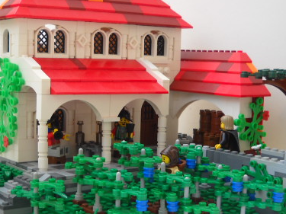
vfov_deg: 20.9
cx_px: 115
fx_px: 578
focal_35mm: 70
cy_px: 137
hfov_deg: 27.7
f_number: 3.1
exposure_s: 1/161
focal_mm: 6.72
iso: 64
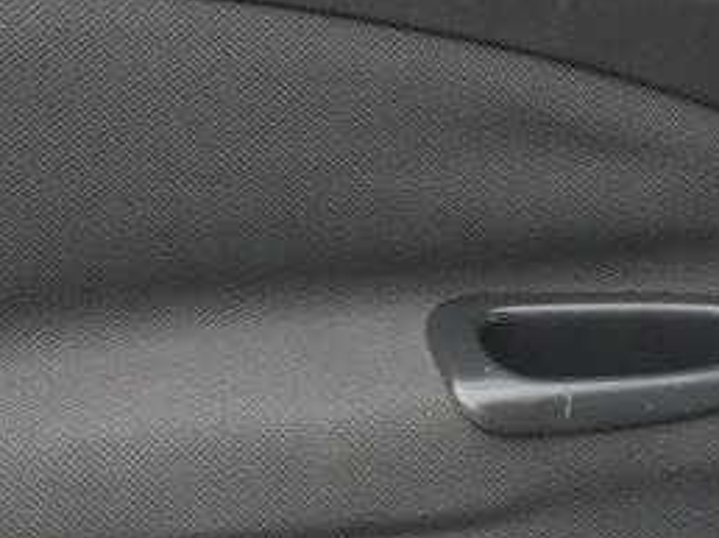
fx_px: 2967
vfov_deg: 10.3
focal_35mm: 143
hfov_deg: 13.8
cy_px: 440
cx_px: 418
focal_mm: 6.5
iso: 320
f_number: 5.6
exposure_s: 1/80
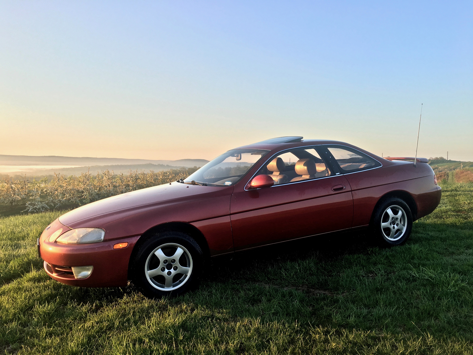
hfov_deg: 61.7
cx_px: 236
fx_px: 396
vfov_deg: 48.2
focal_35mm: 29
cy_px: 178
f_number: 2.2
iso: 25
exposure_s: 1/259
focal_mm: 4.15
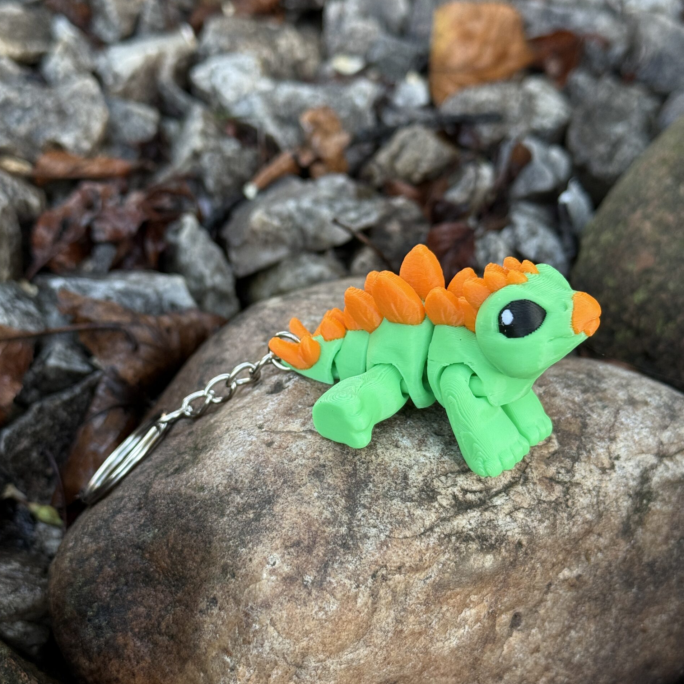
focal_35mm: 57
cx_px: 340
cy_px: 381
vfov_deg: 30.0
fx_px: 1274
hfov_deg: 30.0
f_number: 1.78
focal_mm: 6.76
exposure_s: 1/118
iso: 100
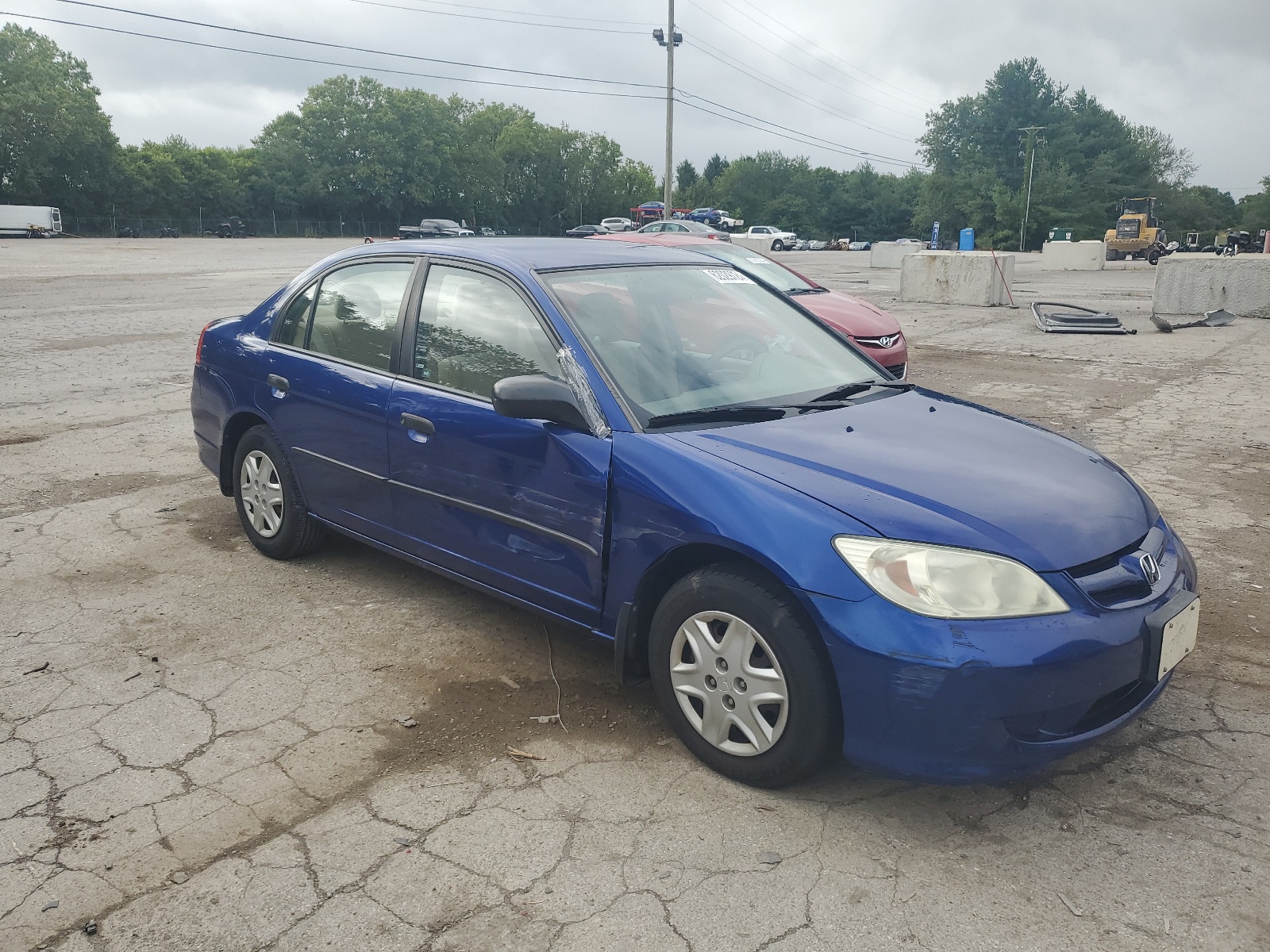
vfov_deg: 53.1
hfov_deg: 67.3
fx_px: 954
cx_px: 635
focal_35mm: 26
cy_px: 476
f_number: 1.5
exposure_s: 1/1667
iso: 50
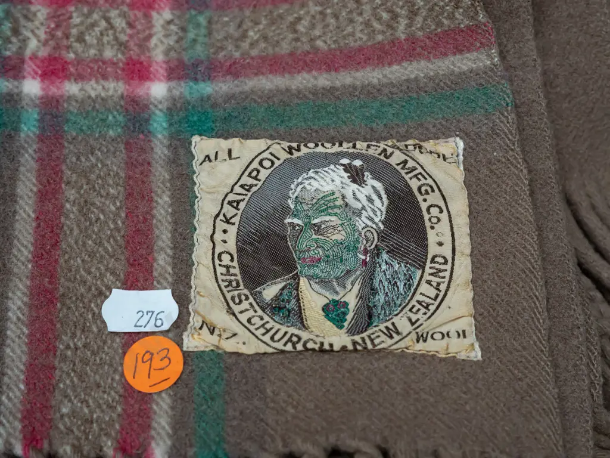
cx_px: 305
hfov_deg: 27.8
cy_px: 229
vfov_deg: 21.0
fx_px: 1234
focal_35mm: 70
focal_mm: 35
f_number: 5.6
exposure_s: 1/200
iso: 3200
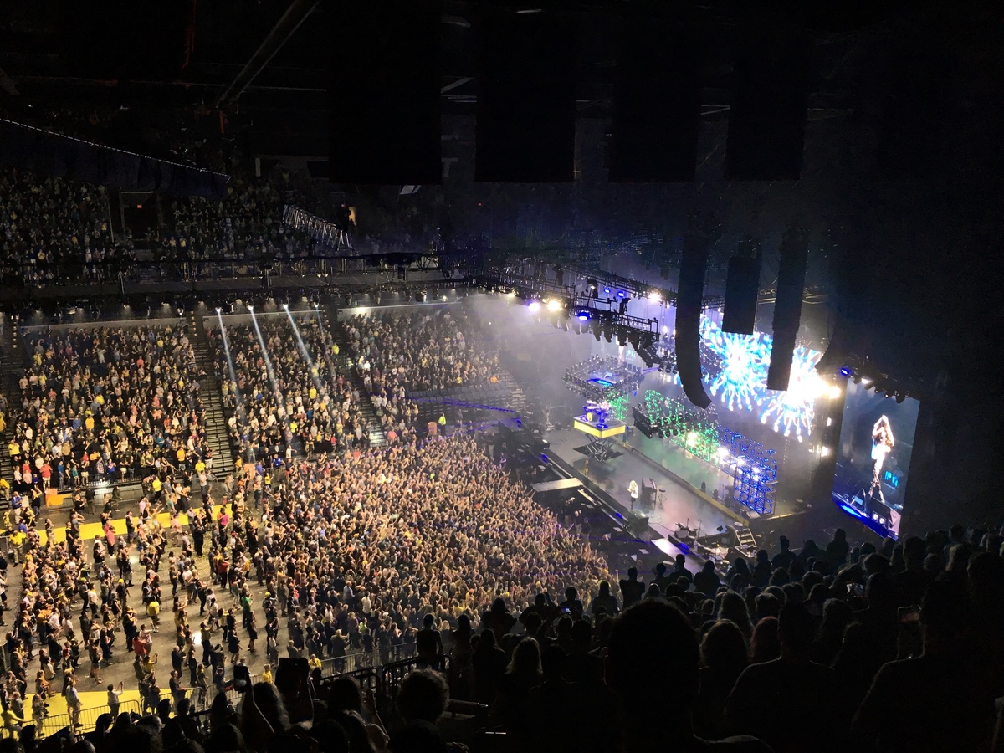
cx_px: 502
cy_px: 376
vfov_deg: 48.2
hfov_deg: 61.7
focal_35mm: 29
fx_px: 841
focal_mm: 4.15
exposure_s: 1/30
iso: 25
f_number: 2.2
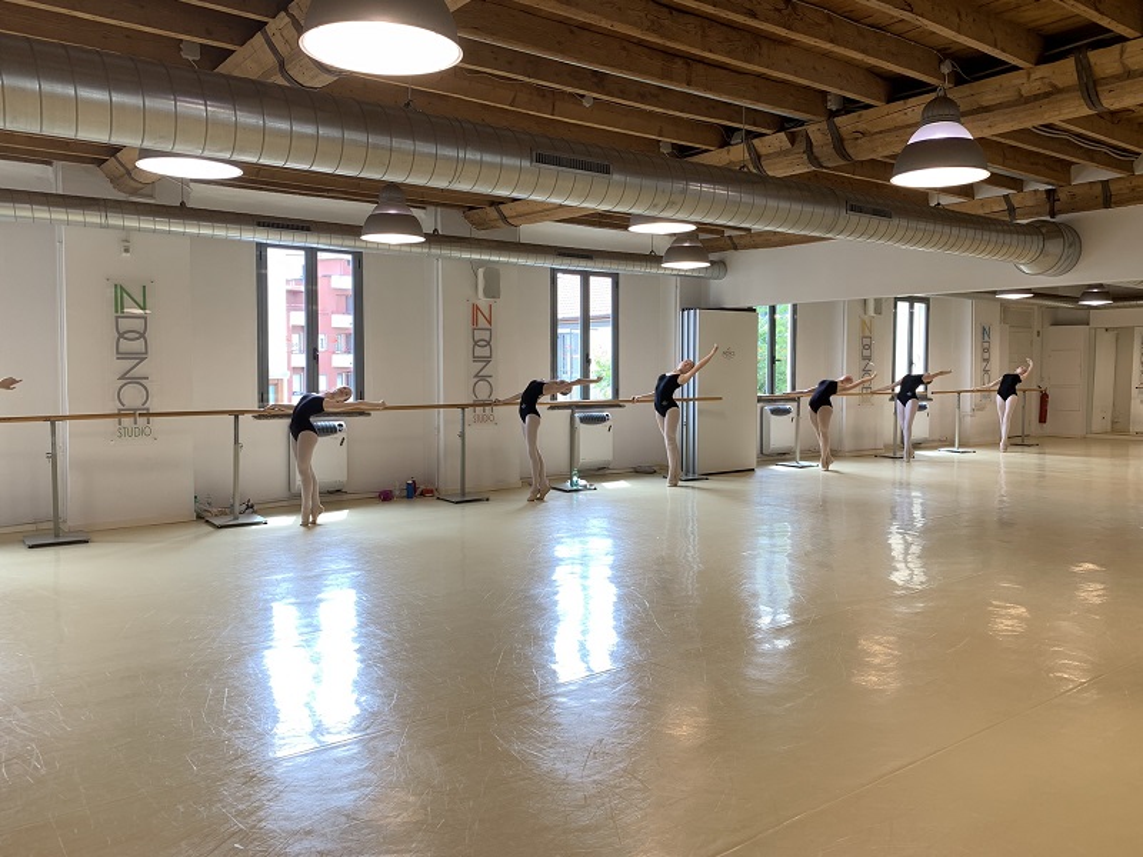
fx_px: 859
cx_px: 572
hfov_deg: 67.3
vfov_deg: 53.1
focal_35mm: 26
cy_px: 428
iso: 25
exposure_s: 1/100
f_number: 1.8
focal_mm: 4.25
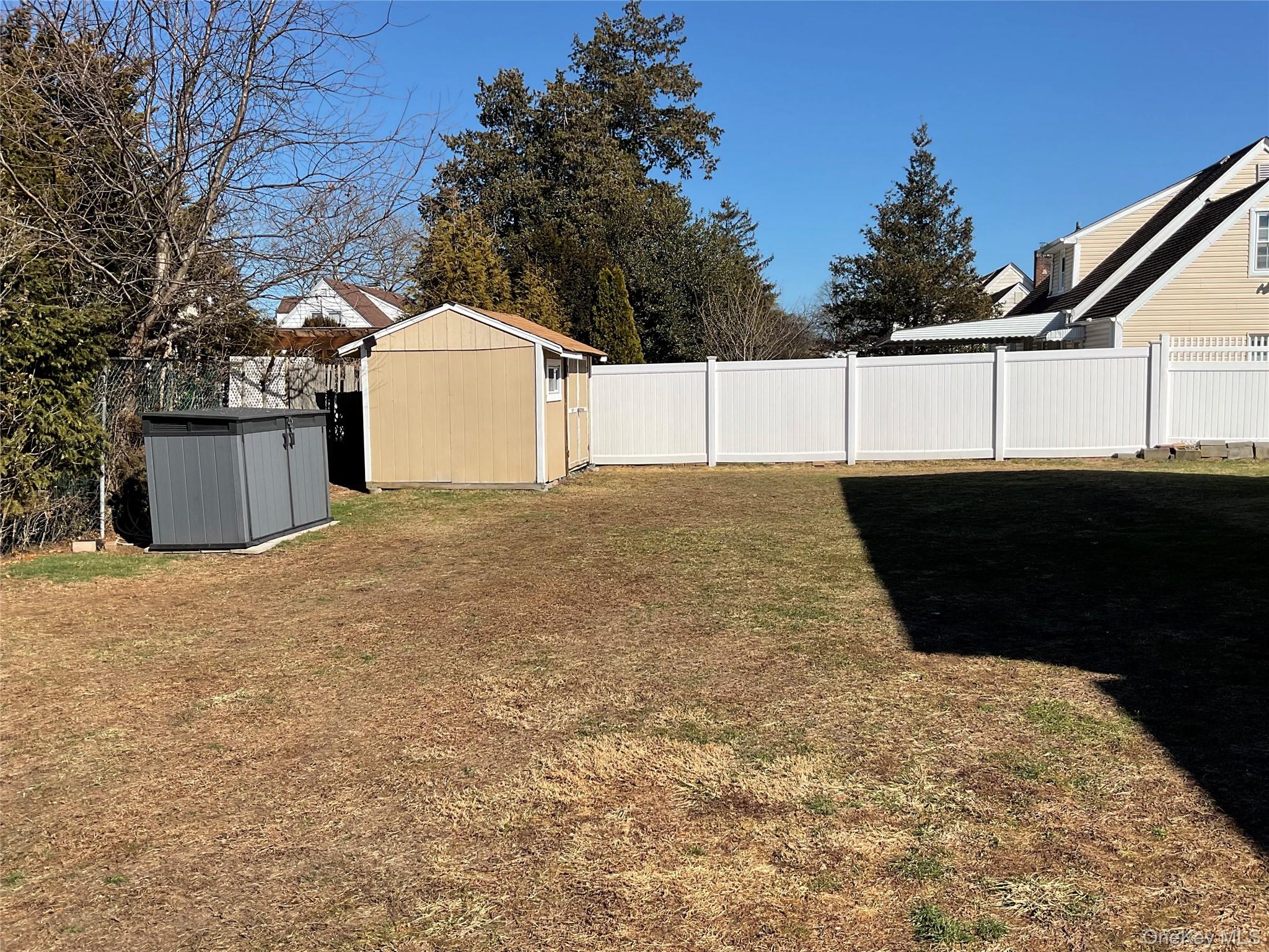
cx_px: 634
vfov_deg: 48.2
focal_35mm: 29
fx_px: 1063
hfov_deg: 61.7
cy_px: 476
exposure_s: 1/2320
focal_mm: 3
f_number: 1.8
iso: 16
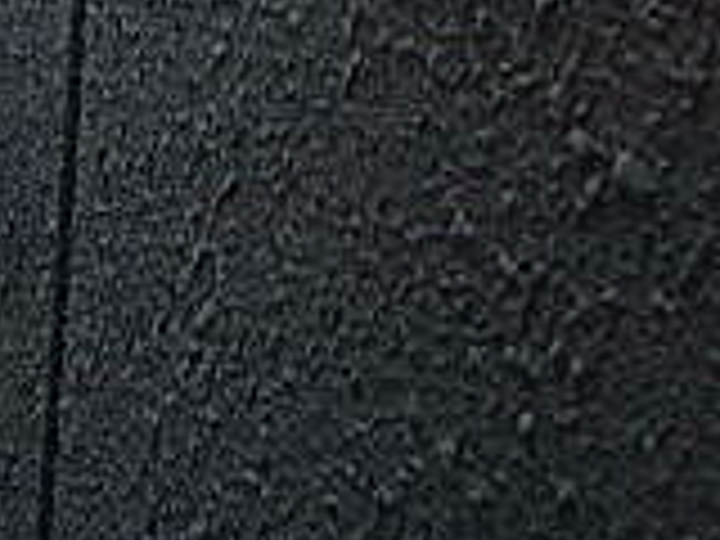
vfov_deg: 16.3
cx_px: -382
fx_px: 1747
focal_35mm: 84
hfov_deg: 19.9
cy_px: -230
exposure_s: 1/400
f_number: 3.5
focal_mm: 3.7
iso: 125
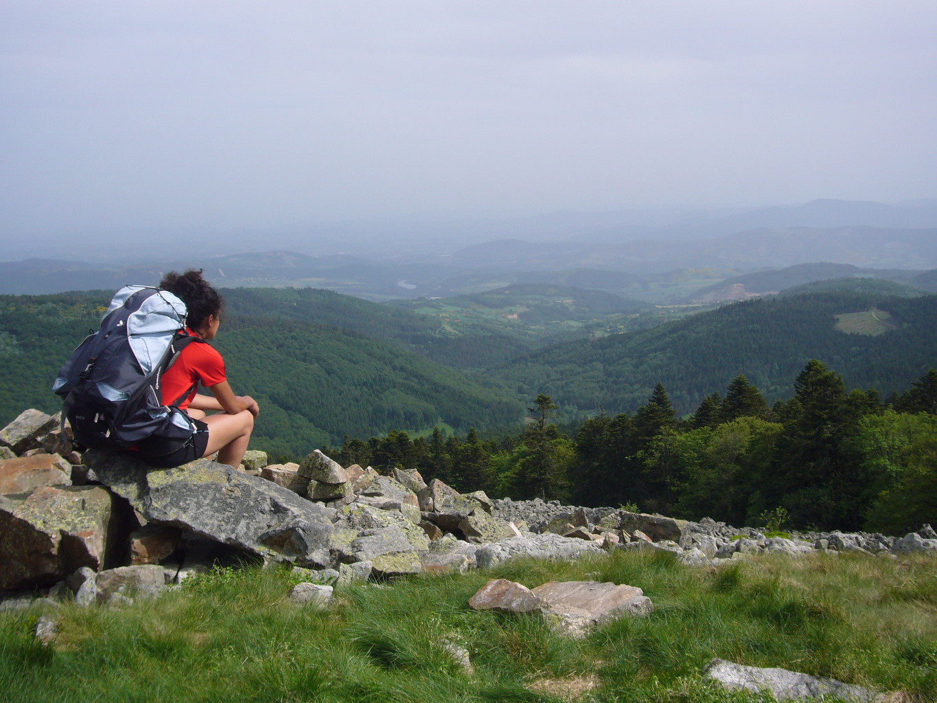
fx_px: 1056
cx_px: 468
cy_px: 352
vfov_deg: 36.8
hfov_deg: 47.9
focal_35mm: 39
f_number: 6.3
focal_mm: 6.4
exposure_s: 1/320
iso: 80
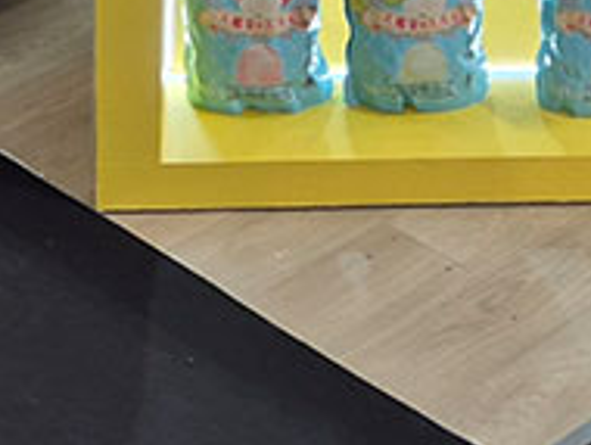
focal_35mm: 145
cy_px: -815
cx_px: 392
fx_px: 2479
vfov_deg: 8.7
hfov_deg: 13.6
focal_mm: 5.4
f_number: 1.8
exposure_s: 1/50
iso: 50
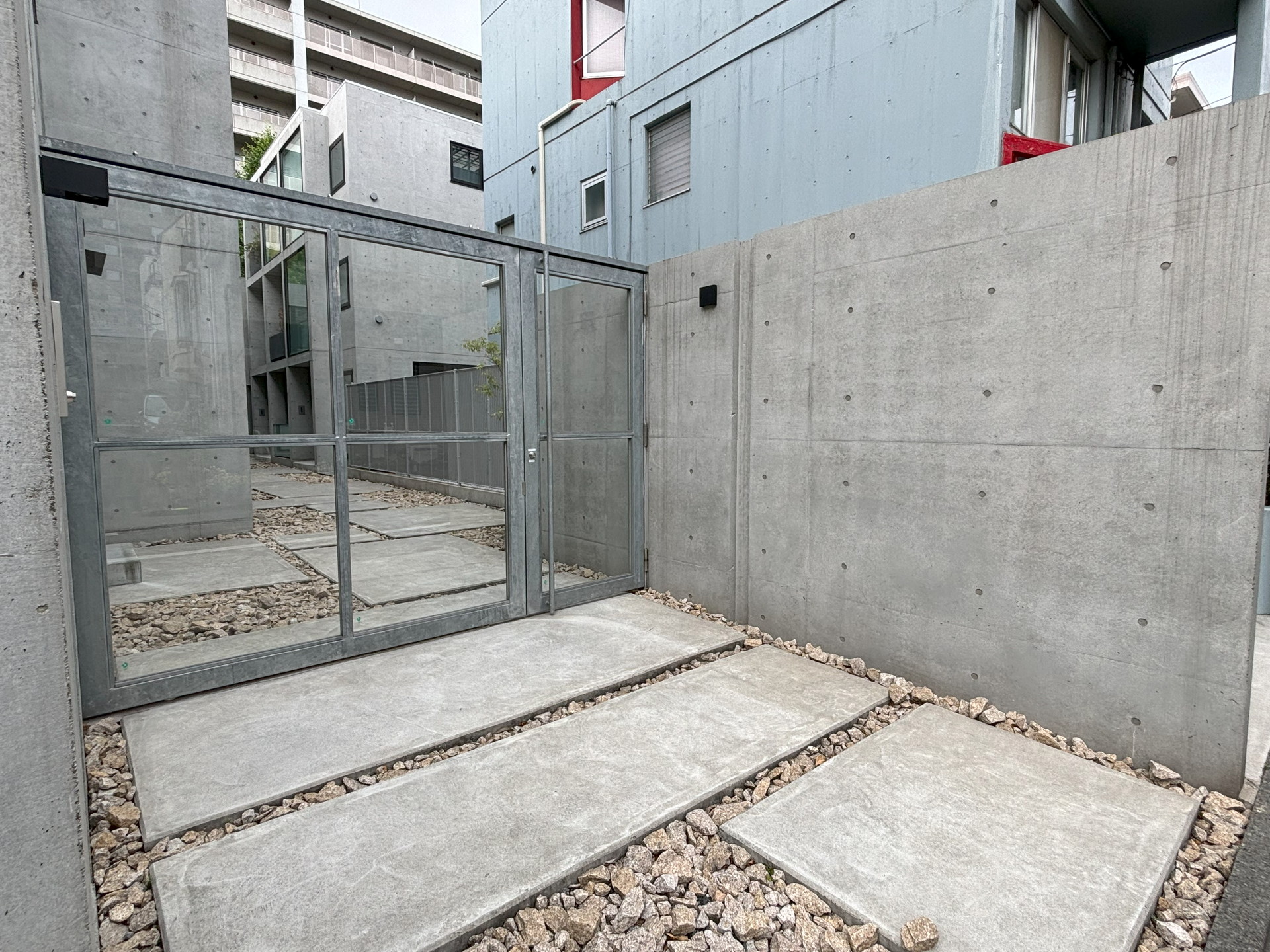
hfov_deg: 91.0
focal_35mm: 17
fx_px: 624
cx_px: 635
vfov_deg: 74.7
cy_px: 476
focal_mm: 1.54
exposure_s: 1/201
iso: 25
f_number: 2.4
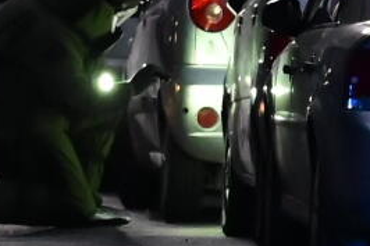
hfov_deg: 4.2
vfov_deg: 2.8
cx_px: 196
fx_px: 5105
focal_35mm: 497
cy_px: 0
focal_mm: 200
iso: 2000
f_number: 2.8
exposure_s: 1/80
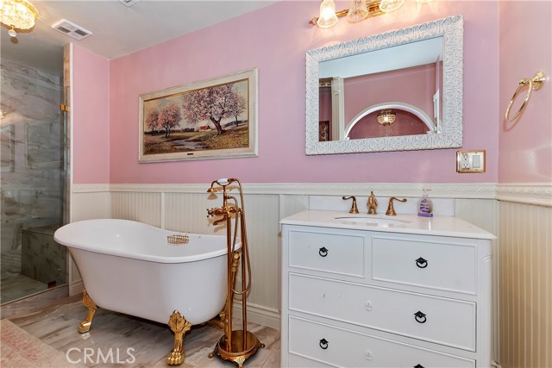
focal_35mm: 15
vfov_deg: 77.4
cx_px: 276
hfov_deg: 100.4
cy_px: 184
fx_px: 230
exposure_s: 1/30
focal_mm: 10
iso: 400
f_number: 8
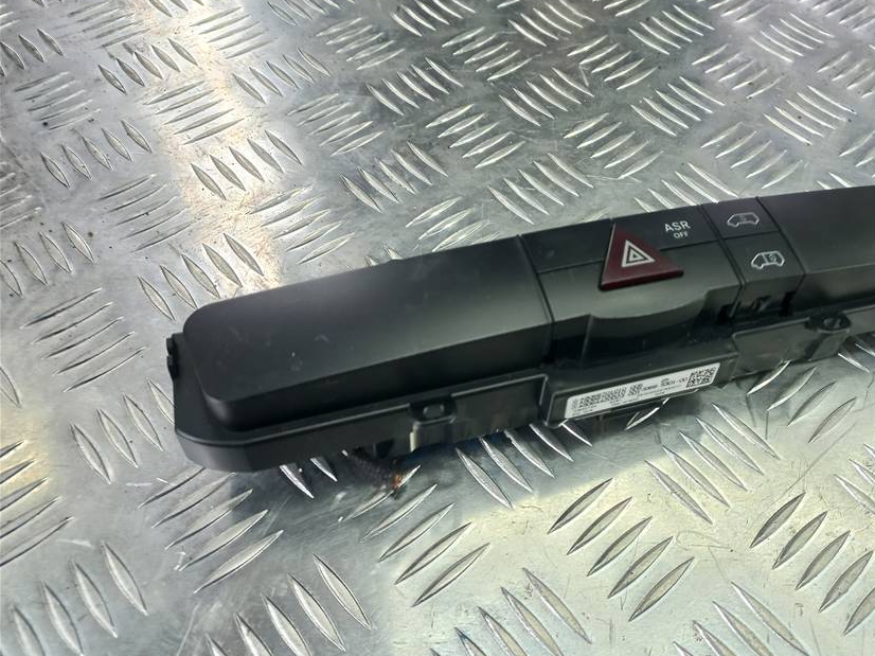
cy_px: 273
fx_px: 783
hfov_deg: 57.7
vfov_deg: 45.3
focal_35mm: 31
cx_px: 541
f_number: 1.8
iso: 80
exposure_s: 1/50
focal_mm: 4.6
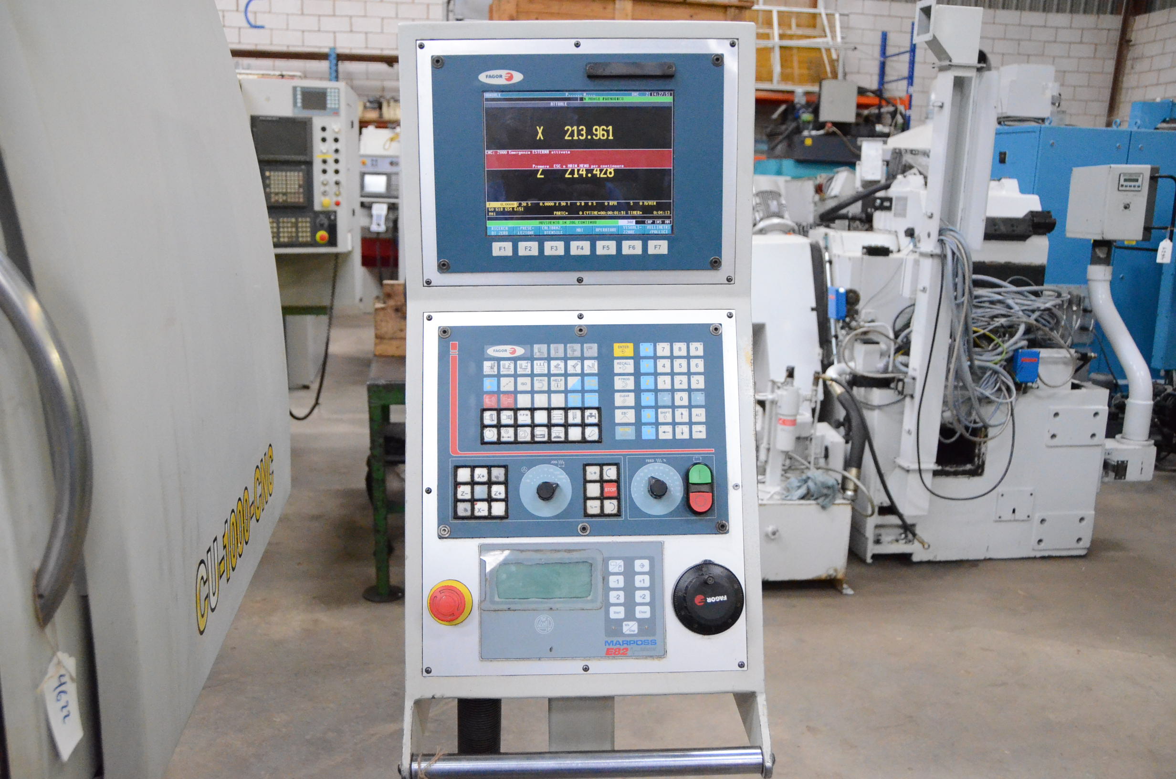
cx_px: 588
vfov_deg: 43.4
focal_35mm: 30
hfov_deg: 62.0
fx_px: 978
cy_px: 390
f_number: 3.5
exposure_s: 1/1250
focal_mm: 20
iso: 6400
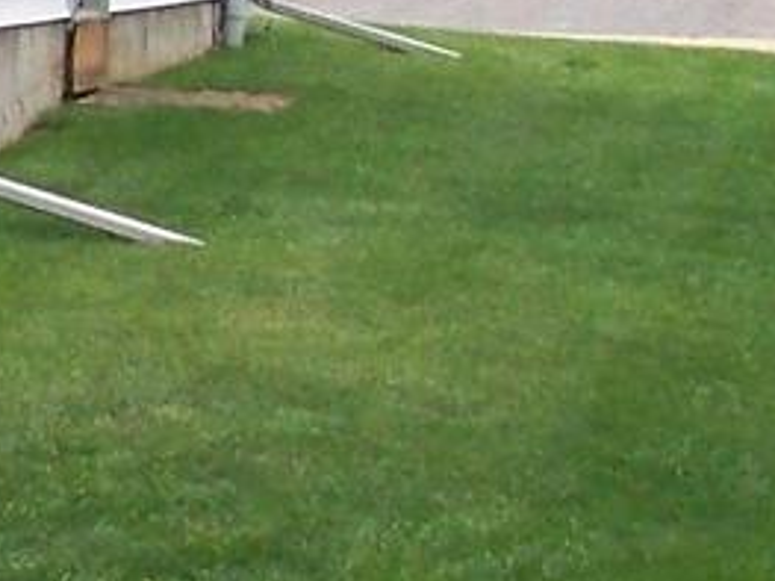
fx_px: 6445
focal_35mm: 288
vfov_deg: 5.1
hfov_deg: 6.4
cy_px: -68
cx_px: -1367
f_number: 4
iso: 200
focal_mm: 6.75
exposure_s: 1/800
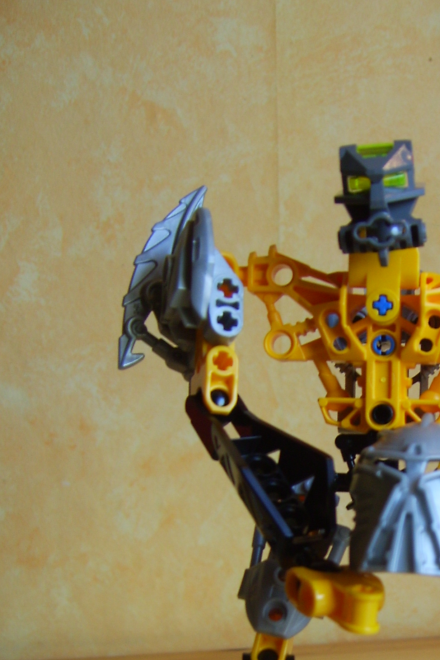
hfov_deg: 20.2
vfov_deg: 29.7
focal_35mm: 66
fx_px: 1210
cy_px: 543
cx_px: 406
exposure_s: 1/30
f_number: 2.8
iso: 50
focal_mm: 7.8
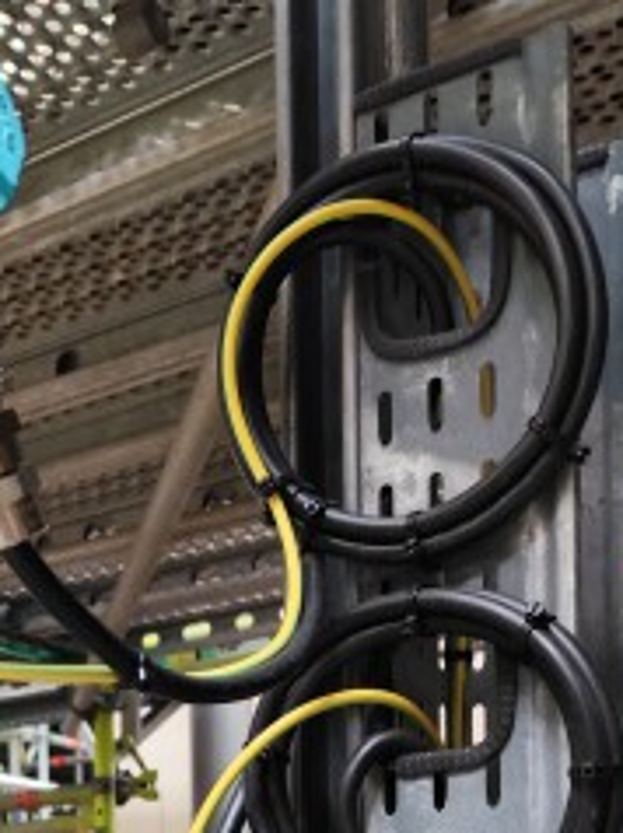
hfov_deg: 25.1
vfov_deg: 28.6
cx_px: 217
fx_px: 1394
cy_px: 1015
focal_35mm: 58
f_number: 1.65
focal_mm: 6.19
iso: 320
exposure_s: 1/50
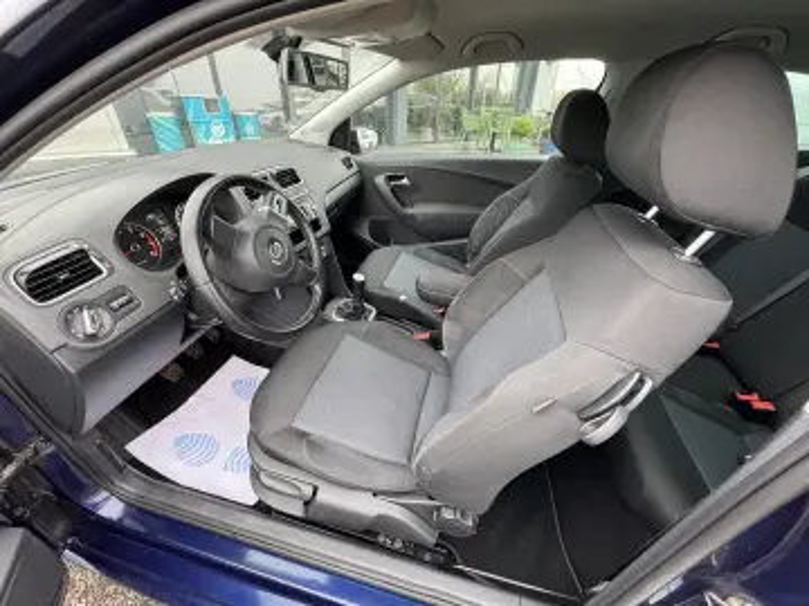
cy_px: 303
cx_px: 404
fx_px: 327
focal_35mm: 14
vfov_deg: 85.7
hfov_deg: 102.1
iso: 400
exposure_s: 1/60
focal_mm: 2.22
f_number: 2.2
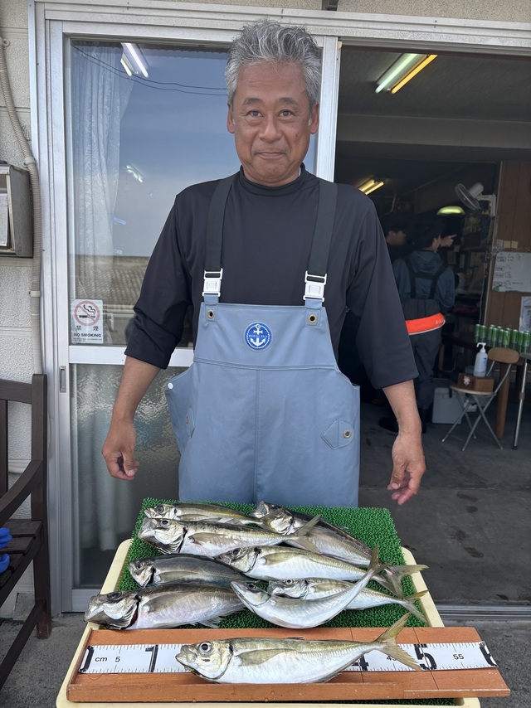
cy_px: 354
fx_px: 532
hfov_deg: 53.0
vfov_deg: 67.3
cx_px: 266
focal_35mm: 26
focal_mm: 5.96
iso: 50
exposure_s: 1/742
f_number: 1.6
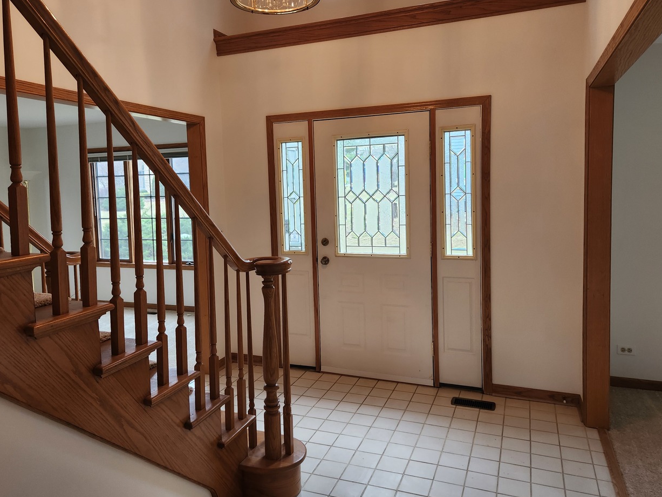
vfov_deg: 51.3
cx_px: 307
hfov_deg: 65.2
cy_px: 229
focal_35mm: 27
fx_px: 516
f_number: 1.8
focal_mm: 5.4
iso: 125
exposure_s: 1/120
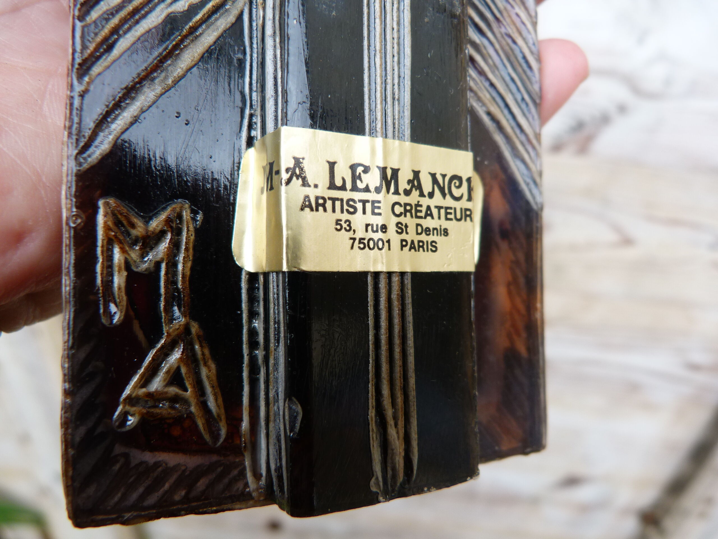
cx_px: 359
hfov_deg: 69.4
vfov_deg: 54.9
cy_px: 270
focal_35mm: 25
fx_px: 519
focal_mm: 4.5
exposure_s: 1/80
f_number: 2.8
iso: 80
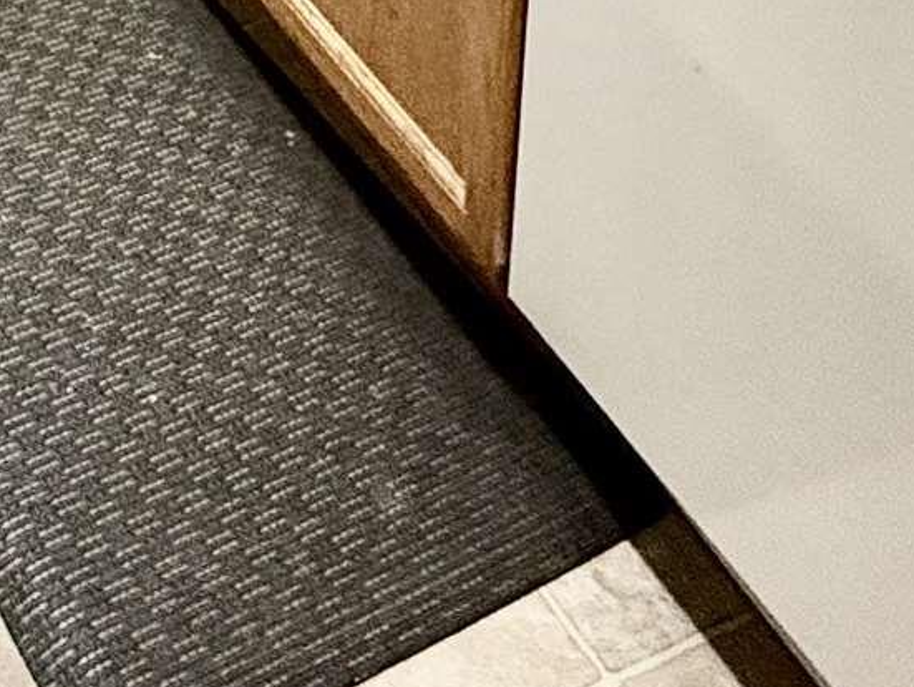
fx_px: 2061
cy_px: -1014
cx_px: -5
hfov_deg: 23.9
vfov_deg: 13.3
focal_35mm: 78
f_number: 2.2
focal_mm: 2.22
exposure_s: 1/120
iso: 250
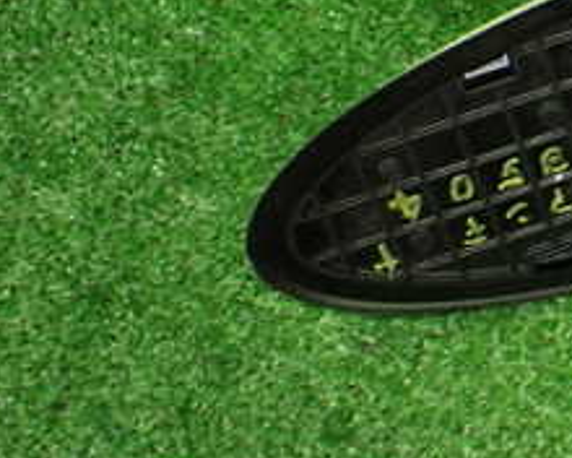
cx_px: 767
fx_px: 1354
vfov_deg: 19.1
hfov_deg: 21.3
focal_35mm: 80
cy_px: 117
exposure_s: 1/50
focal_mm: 5.4
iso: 800
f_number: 2.3
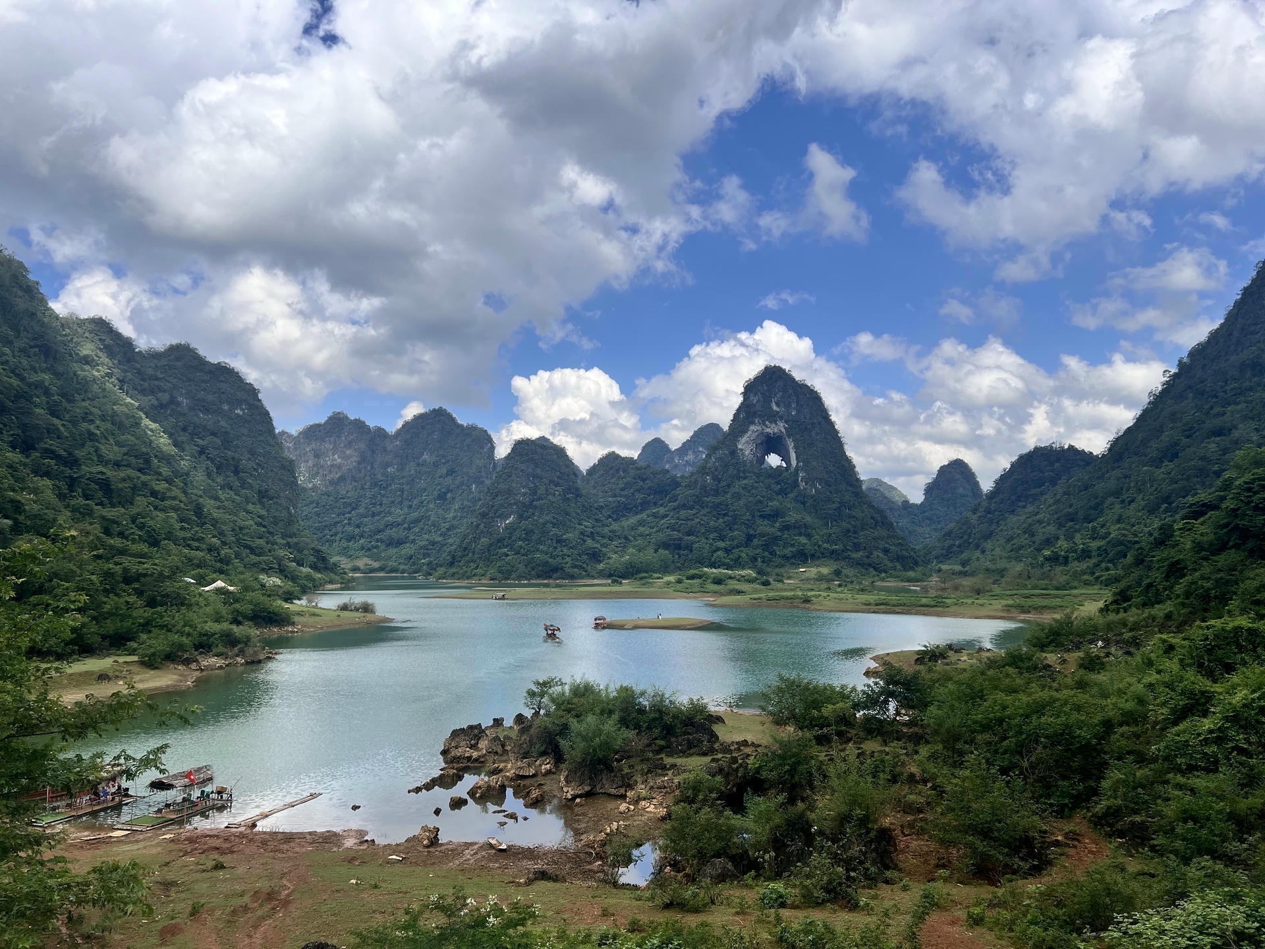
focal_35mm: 26
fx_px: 950
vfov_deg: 53.1
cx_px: 632
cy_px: 474
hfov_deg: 67.3
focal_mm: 5.7
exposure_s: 1/5319
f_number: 1.5
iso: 50
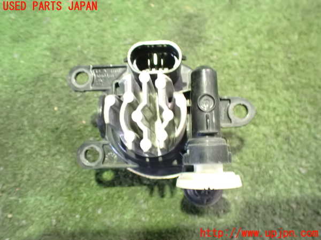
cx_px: 160
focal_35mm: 30
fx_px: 278
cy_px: 120
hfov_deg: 60.0
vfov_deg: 46.8
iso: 1600
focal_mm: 5.4
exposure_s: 1/20
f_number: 2.3
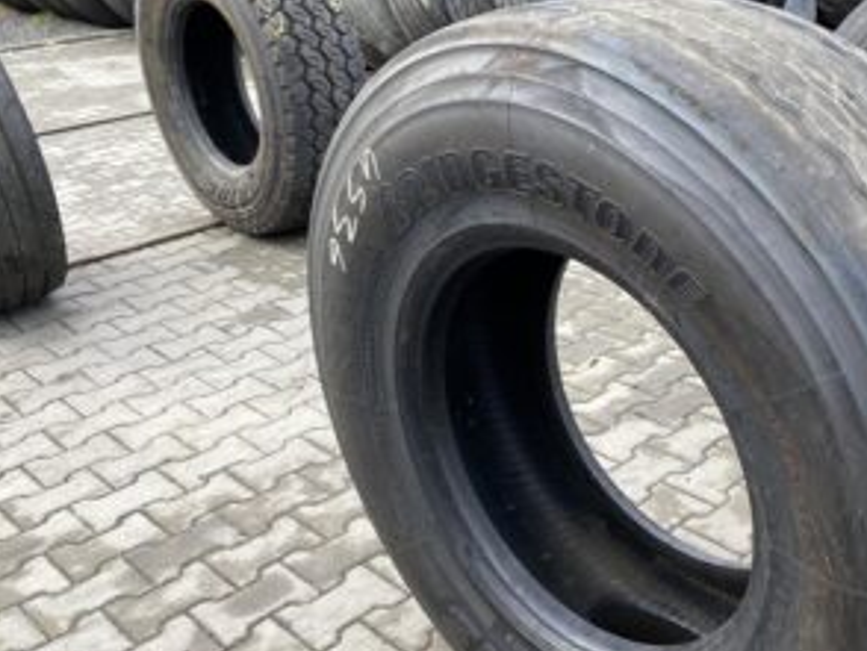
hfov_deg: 47.4
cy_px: 420
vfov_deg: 37.5
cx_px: 631
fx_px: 953
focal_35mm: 38
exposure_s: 1/152
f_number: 1.8
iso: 32
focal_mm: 4.25
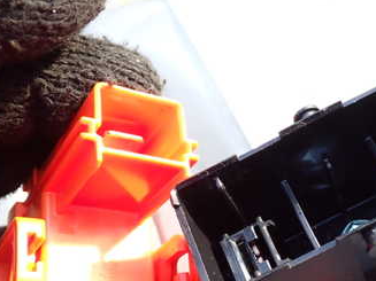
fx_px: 597
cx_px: 276
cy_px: 209
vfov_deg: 26.2
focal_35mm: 55
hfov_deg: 34.3
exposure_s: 1/80
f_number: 2.3
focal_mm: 5.4
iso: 100
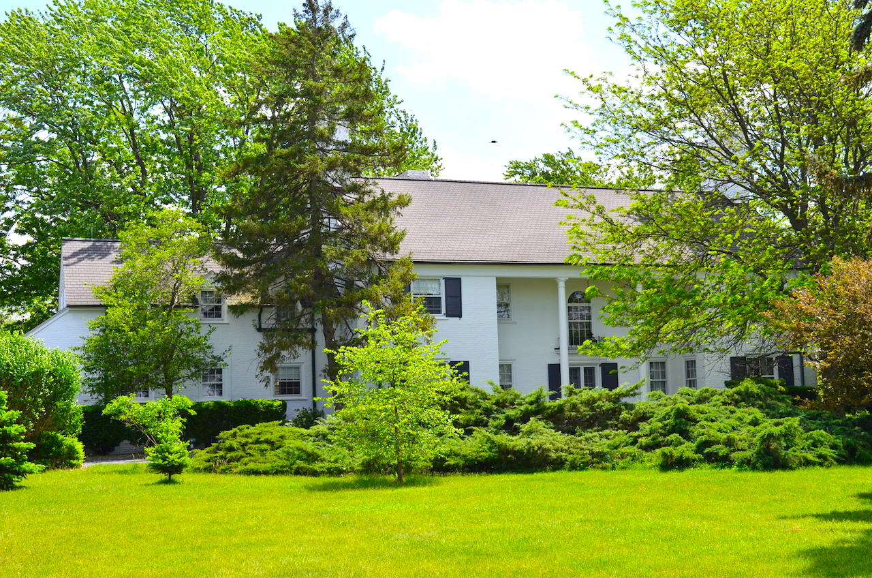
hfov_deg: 41.2
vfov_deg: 28.0
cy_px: 289
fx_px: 1160
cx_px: 436
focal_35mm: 48
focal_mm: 32
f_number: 10
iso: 200
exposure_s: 1/320
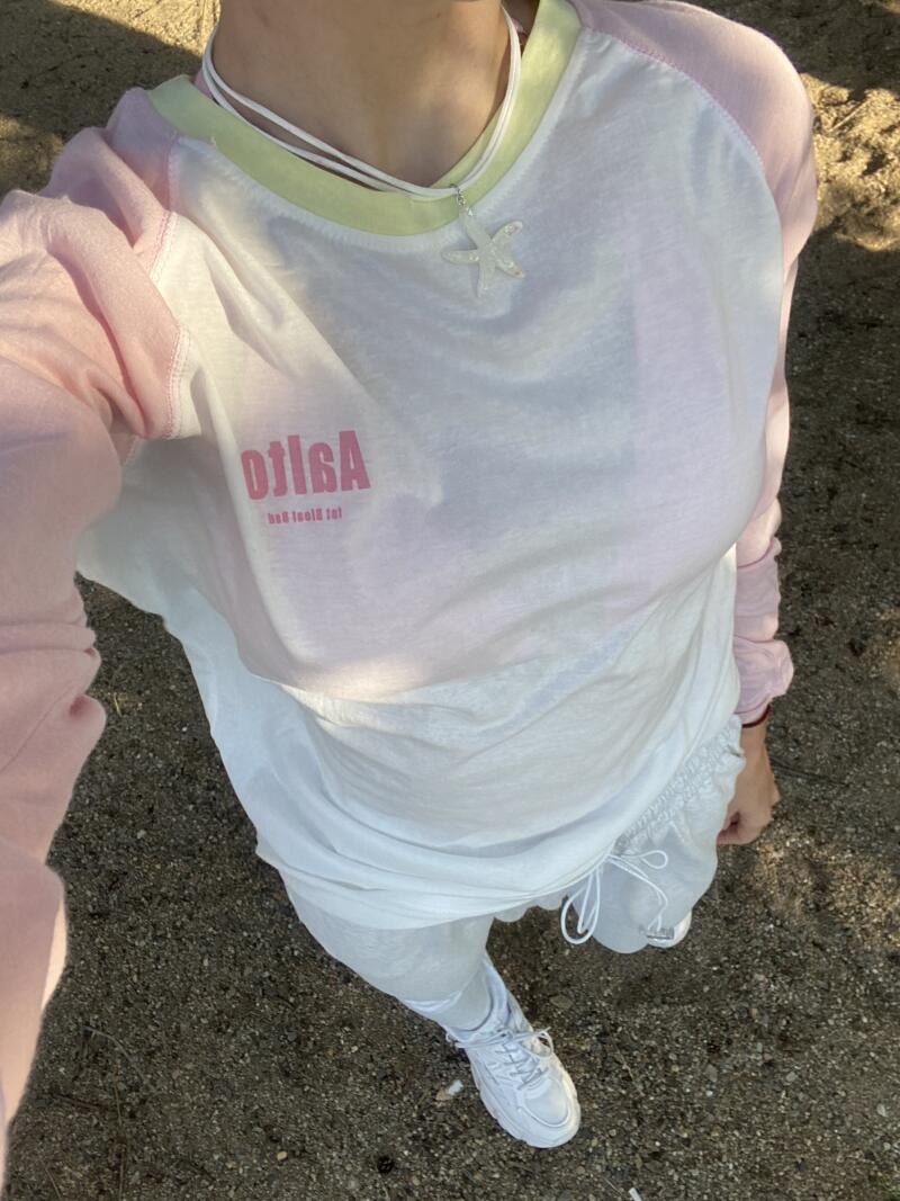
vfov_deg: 60.0
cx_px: 450
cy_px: 600
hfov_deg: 46.8
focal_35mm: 30
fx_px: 1040
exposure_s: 1/227
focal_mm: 2.71
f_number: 2.2
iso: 25
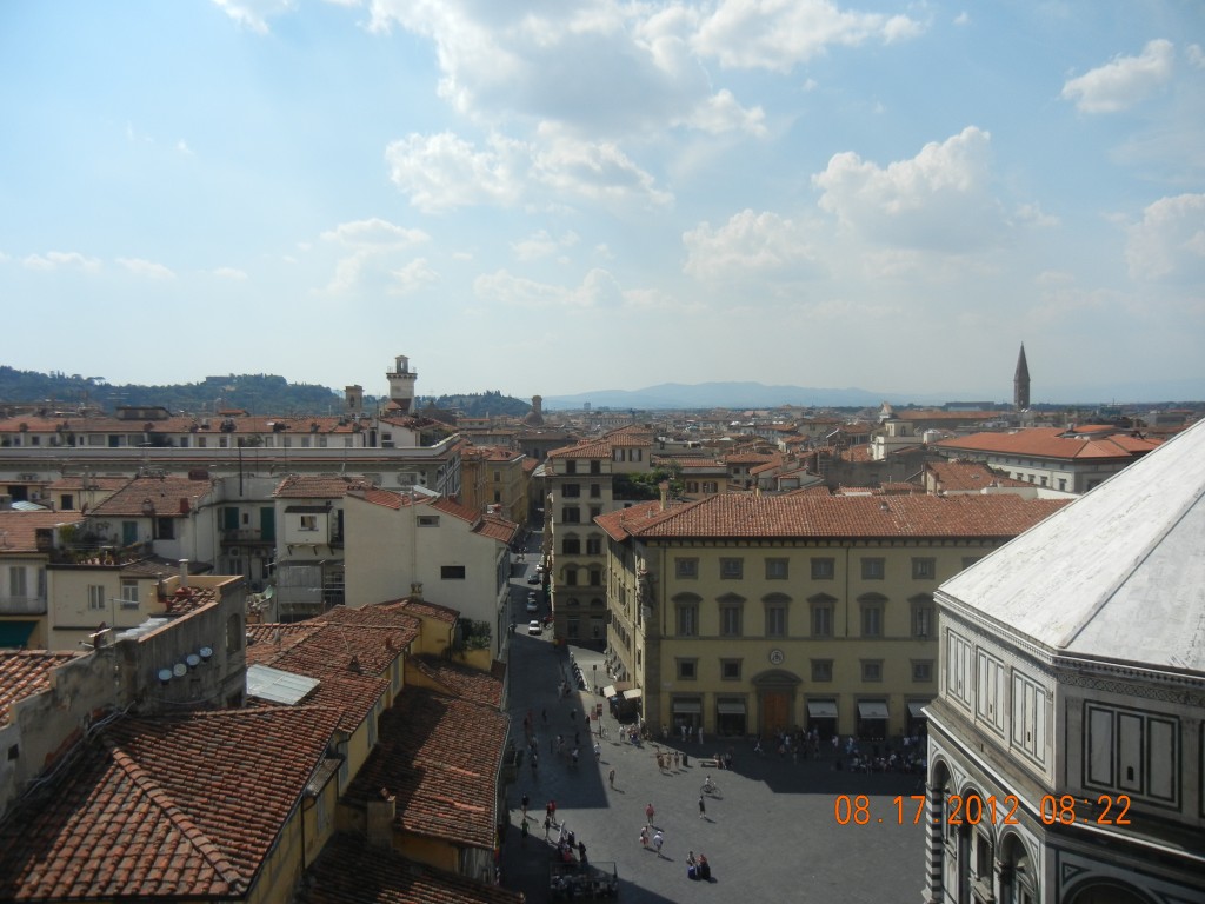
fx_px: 1044
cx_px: 602
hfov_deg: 60.0
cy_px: 452
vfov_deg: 46.8
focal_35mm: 30
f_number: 7
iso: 160
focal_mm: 5.4
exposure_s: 1/627
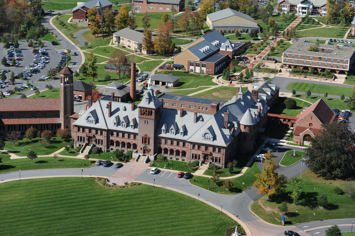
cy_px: 118
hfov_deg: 28.9
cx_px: 178
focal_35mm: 70
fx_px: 690
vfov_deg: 19.4
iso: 200
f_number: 5.6
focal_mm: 70
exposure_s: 1/800
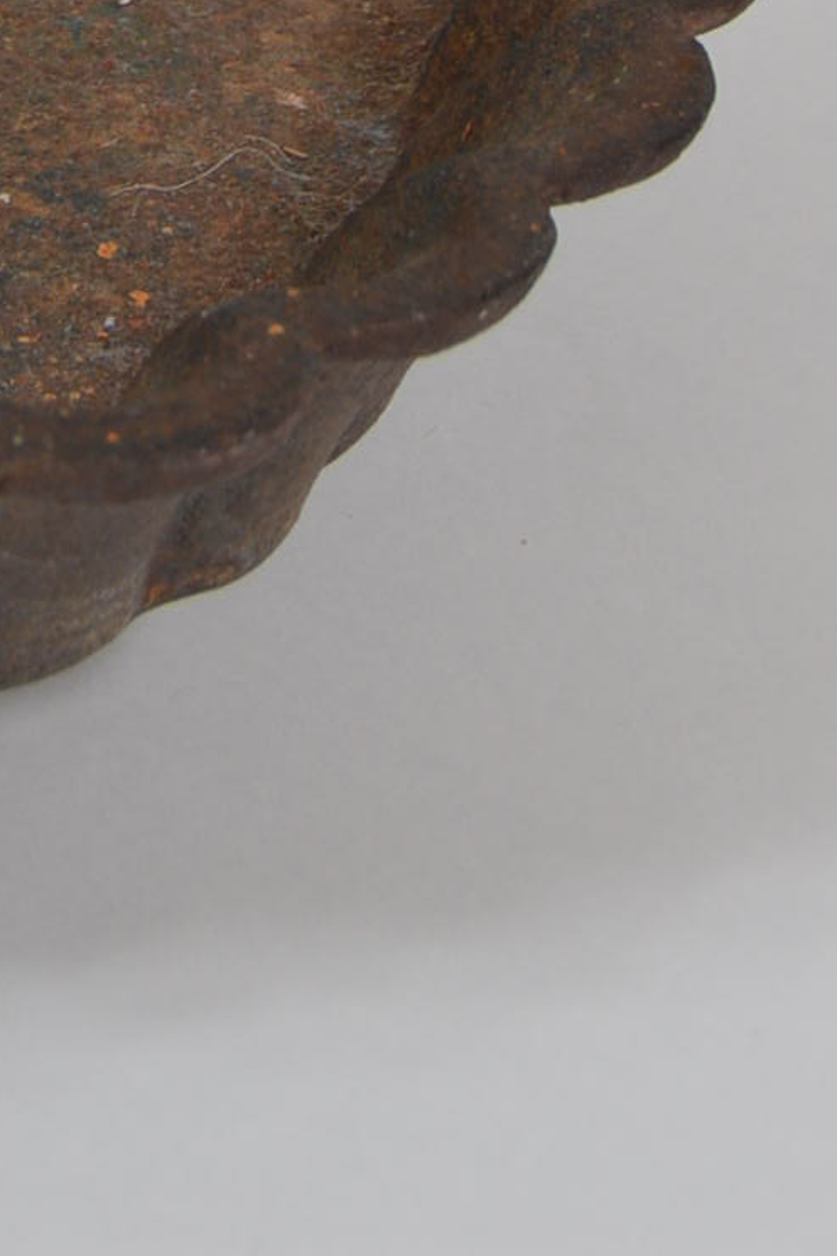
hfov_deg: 6.3
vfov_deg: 9.1
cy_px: -1249
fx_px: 7394
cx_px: -660
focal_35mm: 212
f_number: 9
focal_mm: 35
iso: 100
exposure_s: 1/80
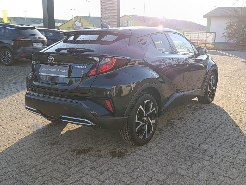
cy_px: 92
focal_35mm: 34
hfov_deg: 53.9
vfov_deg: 41.9
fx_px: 242
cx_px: 123
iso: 50
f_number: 1.65
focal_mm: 6.11
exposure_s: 1/123
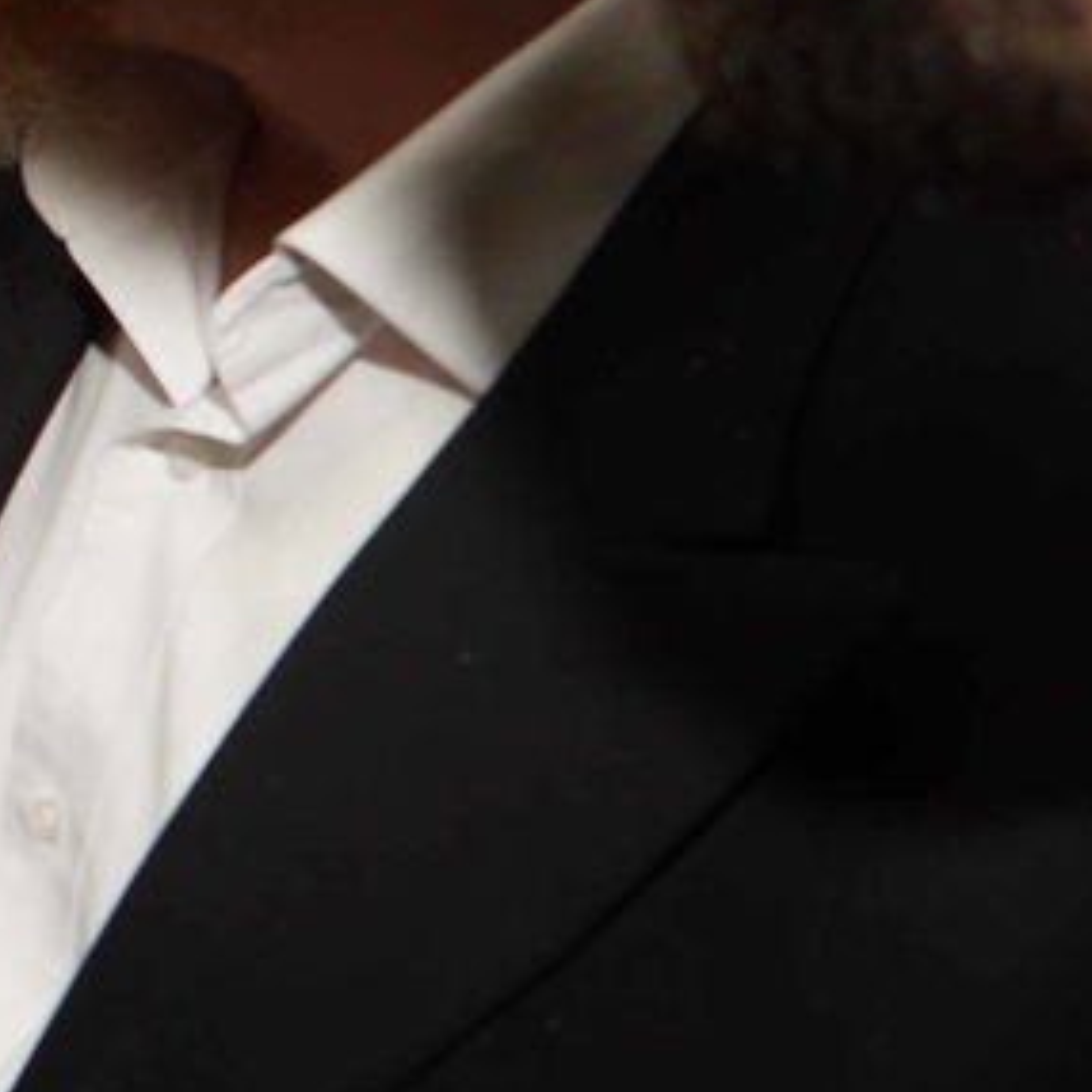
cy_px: -36
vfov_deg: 17.0
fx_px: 3569
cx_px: -1470
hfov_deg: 13.3
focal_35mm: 100
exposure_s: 1/60
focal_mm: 24
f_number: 4
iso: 400
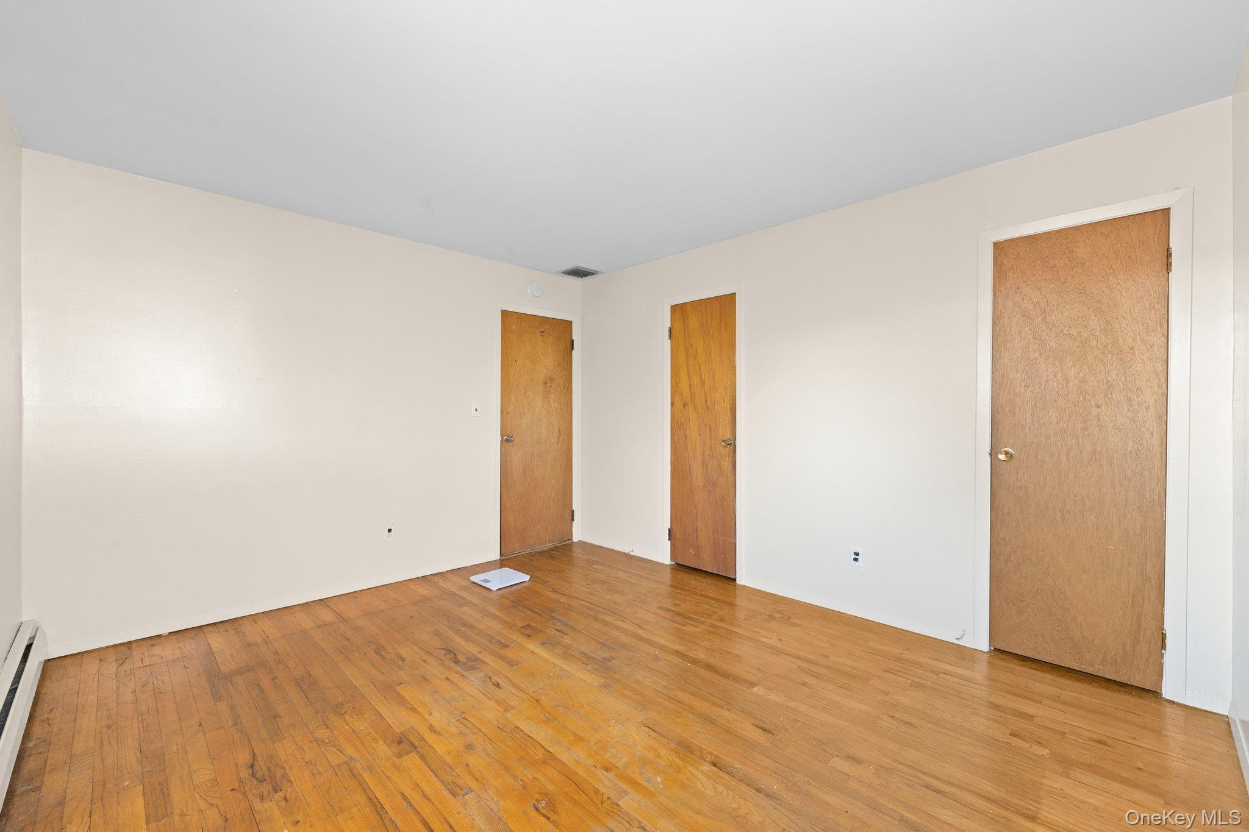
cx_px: 624
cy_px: 416
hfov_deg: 104.3
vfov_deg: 81.2
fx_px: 486
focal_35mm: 14
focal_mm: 14
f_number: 10
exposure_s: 1.6
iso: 500
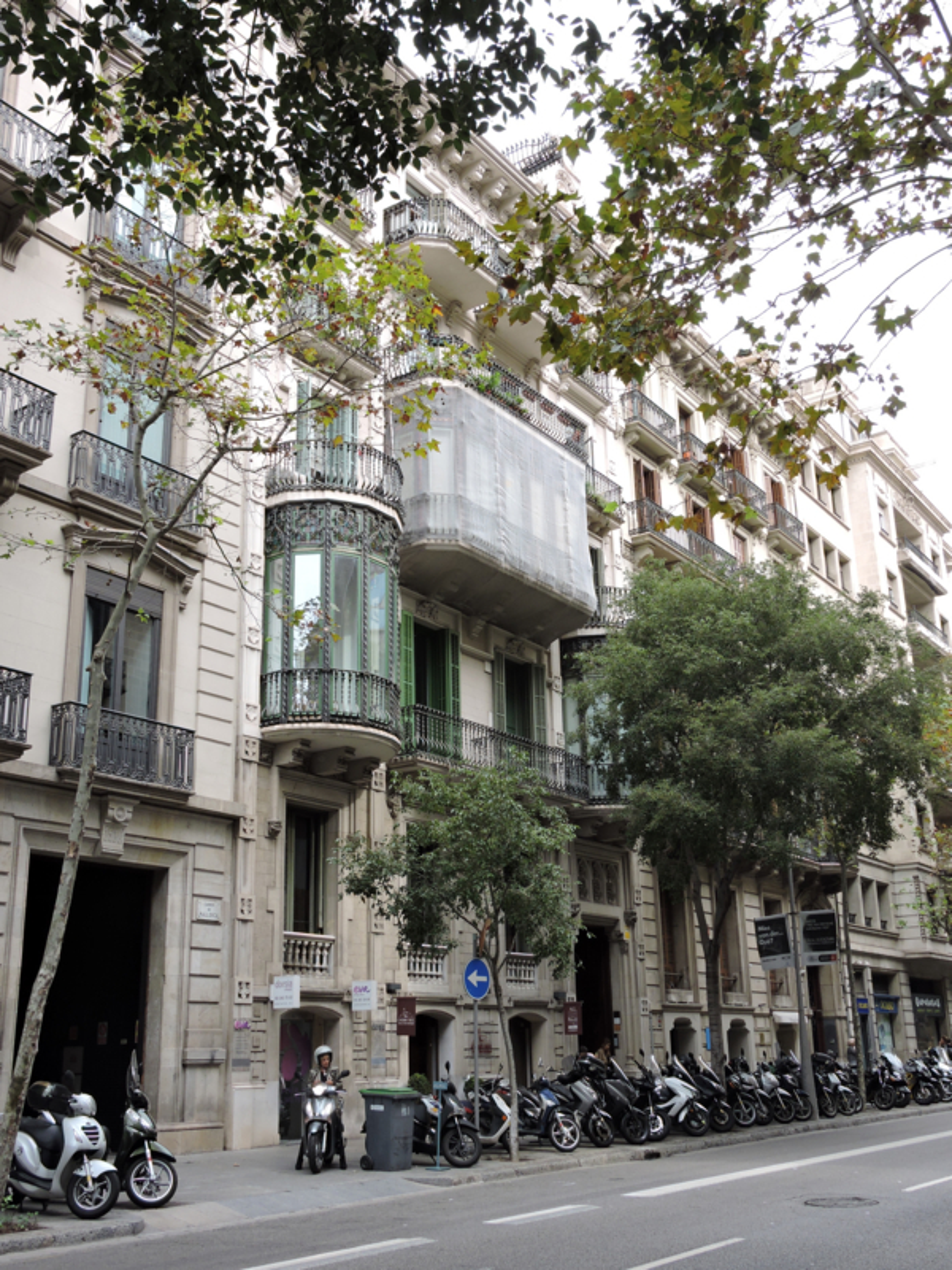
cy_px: 635
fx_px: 1283
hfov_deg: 40.7
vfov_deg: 52.6
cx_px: 476
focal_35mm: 35
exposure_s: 1/125
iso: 100
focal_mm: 6.3
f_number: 3.8
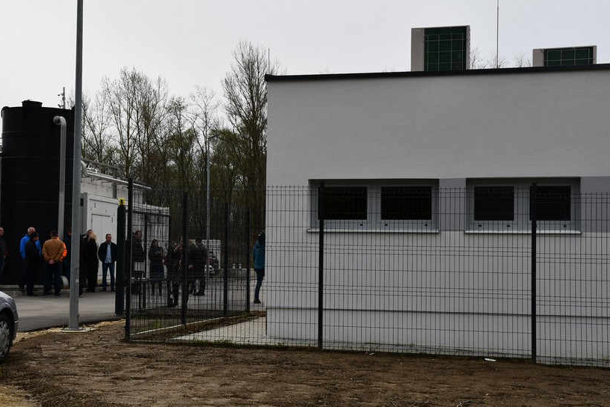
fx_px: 1084
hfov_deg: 31.3
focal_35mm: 64
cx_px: 237
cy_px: 213
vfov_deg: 21.2
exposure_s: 1/320
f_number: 9
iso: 100
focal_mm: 34
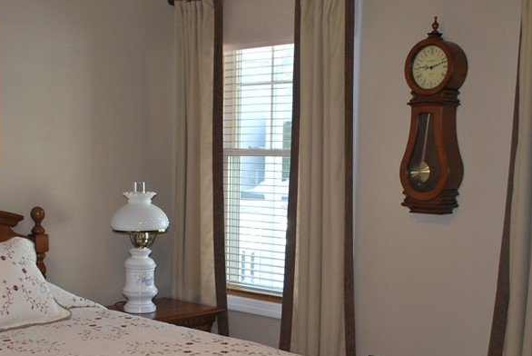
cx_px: 208
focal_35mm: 61
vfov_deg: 22.0
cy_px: 284
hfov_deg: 32.7
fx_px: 902
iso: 200
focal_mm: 22
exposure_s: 1/60
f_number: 4
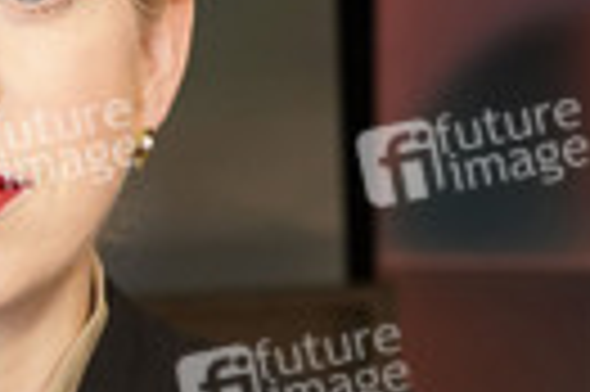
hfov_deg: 14.2
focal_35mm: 141
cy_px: 41
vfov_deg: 9.7
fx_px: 2308
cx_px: -97
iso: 2000
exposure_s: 1/125
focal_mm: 41
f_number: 5.6
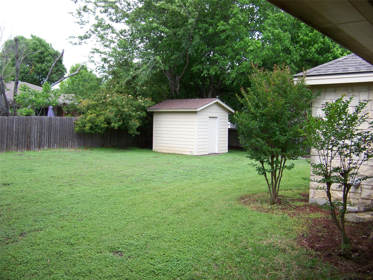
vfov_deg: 39.7
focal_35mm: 36
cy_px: 140
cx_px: 186
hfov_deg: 51.4
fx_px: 388
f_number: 2.8
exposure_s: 1/250
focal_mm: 5.85
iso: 64
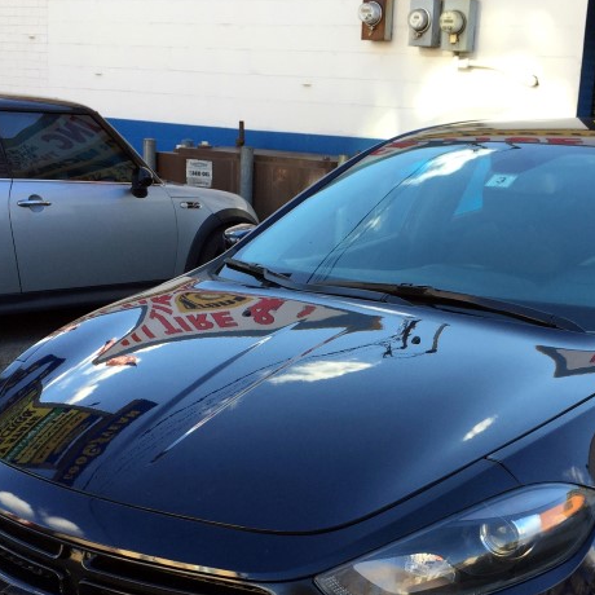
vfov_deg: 29.6
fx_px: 1108
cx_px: 380
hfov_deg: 29.9
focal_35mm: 57
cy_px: 438
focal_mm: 4.15
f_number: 2.2
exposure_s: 1/260
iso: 32
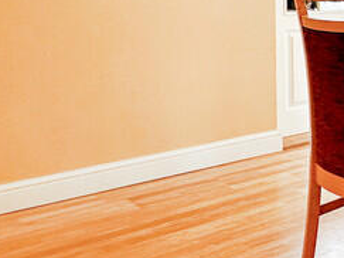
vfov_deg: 24.1
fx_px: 586
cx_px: 562
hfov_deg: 23.4
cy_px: 26
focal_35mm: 59
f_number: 2.2
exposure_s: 1/113
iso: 40
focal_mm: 2.22
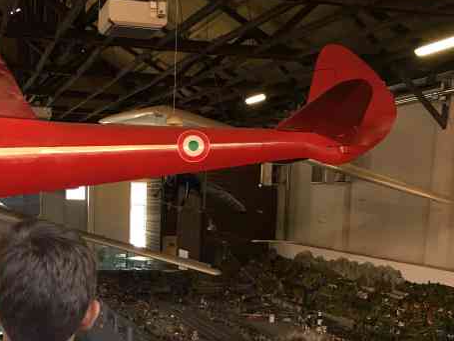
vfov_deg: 27.9
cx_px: 167
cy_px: 274
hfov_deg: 37.2
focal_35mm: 51
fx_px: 669
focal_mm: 4.15
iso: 64
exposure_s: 1/33
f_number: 2.2
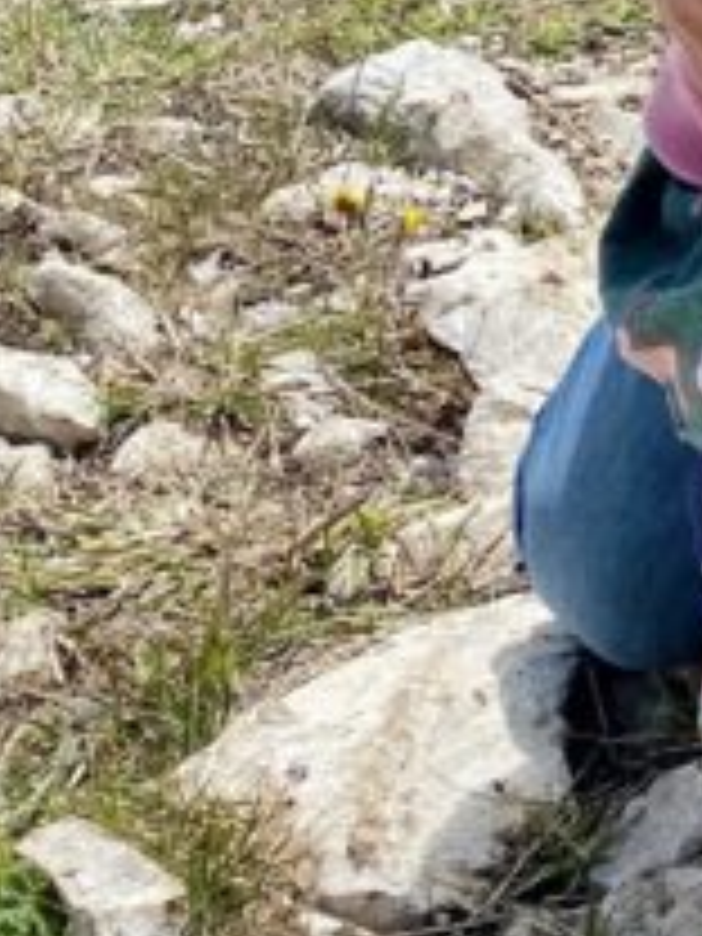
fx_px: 3461
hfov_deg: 10.3
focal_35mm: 128
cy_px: -698
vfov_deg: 13.9
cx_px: 1557
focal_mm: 4.25
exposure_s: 1/2268
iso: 32
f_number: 1.8
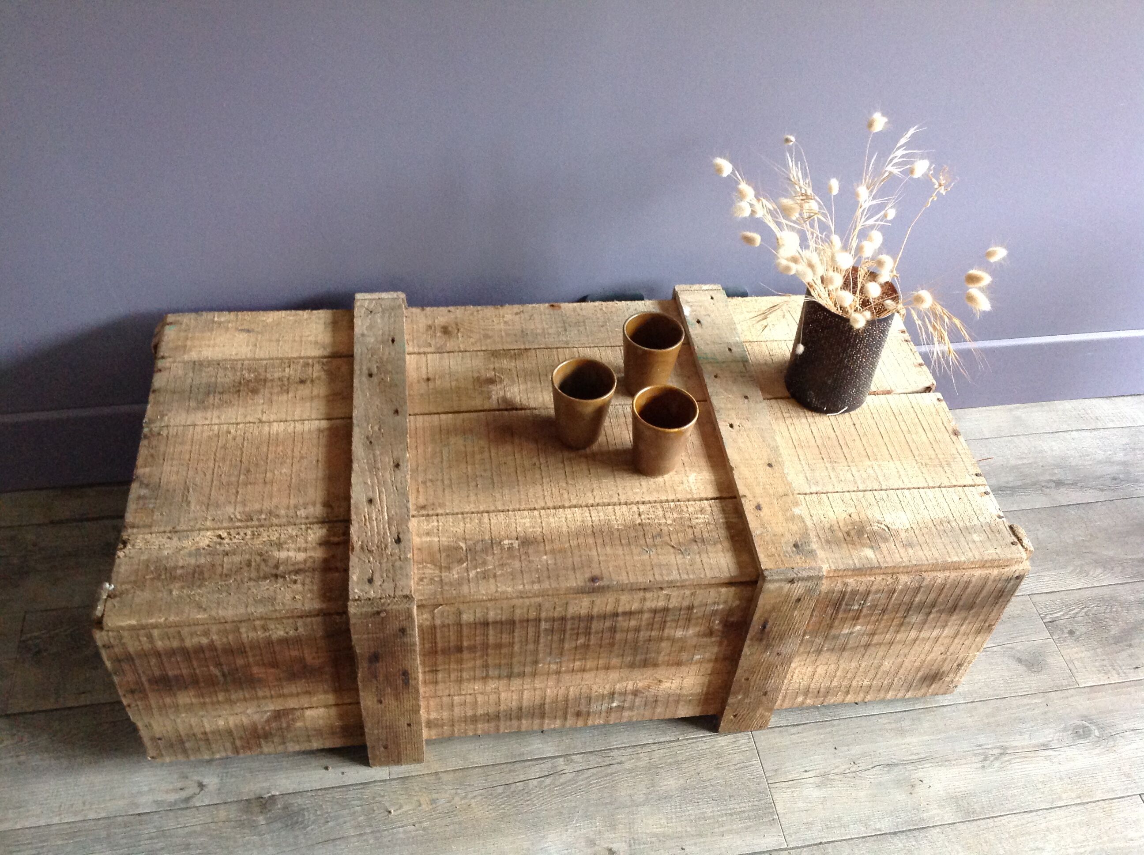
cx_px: 572
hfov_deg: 52.7
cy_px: 428
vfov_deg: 40.6
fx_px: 1155
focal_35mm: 35
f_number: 2.4
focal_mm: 4.28
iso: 250
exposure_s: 1/15
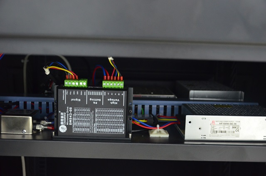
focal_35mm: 48
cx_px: 133
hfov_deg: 41.2
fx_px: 354
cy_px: 88
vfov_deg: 27.9
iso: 1600
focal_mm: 32
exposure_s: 1/6
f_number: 4.2
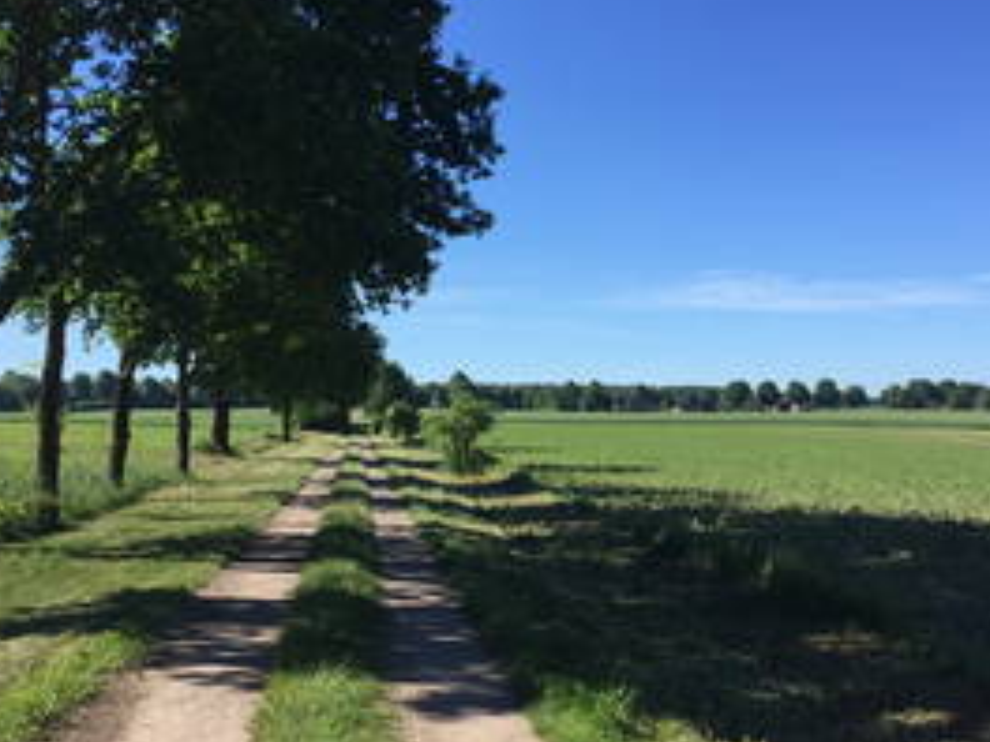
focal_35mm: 44
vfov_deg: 32.9
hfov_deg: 42.9
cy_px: 382
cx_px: 450
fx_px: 1258
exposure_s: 1/1522
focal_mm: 4.15
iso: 32
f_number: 2.2
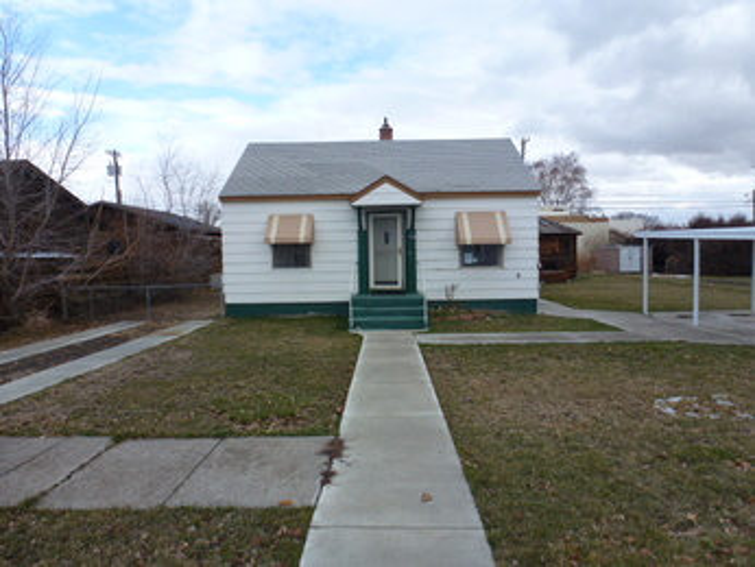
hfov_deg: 71.6
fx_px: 524
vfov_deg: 56.9
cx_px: 378
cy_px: 284
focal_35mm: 24
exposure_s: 1/250
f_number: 4
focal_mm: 4.3
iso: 100
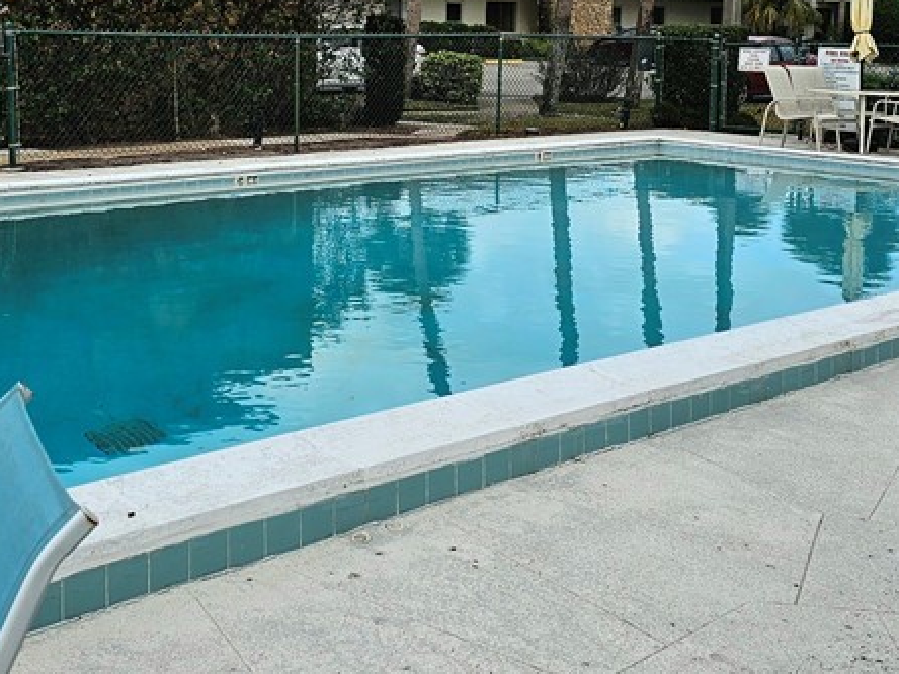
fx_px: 1376
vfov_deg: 26.8
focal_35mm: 53
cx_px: 403
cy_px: 99
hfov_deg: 36.1
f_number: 1.7
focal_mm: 6.3
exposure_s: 1/1111
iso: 10
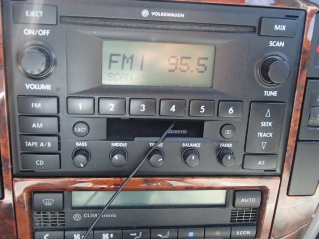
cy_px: 120
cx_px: 160
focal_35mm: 37
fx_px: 341
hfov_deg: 50.1
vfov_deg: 38.7
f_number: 4.7
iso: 800
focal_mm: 6.64
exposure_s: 1/80
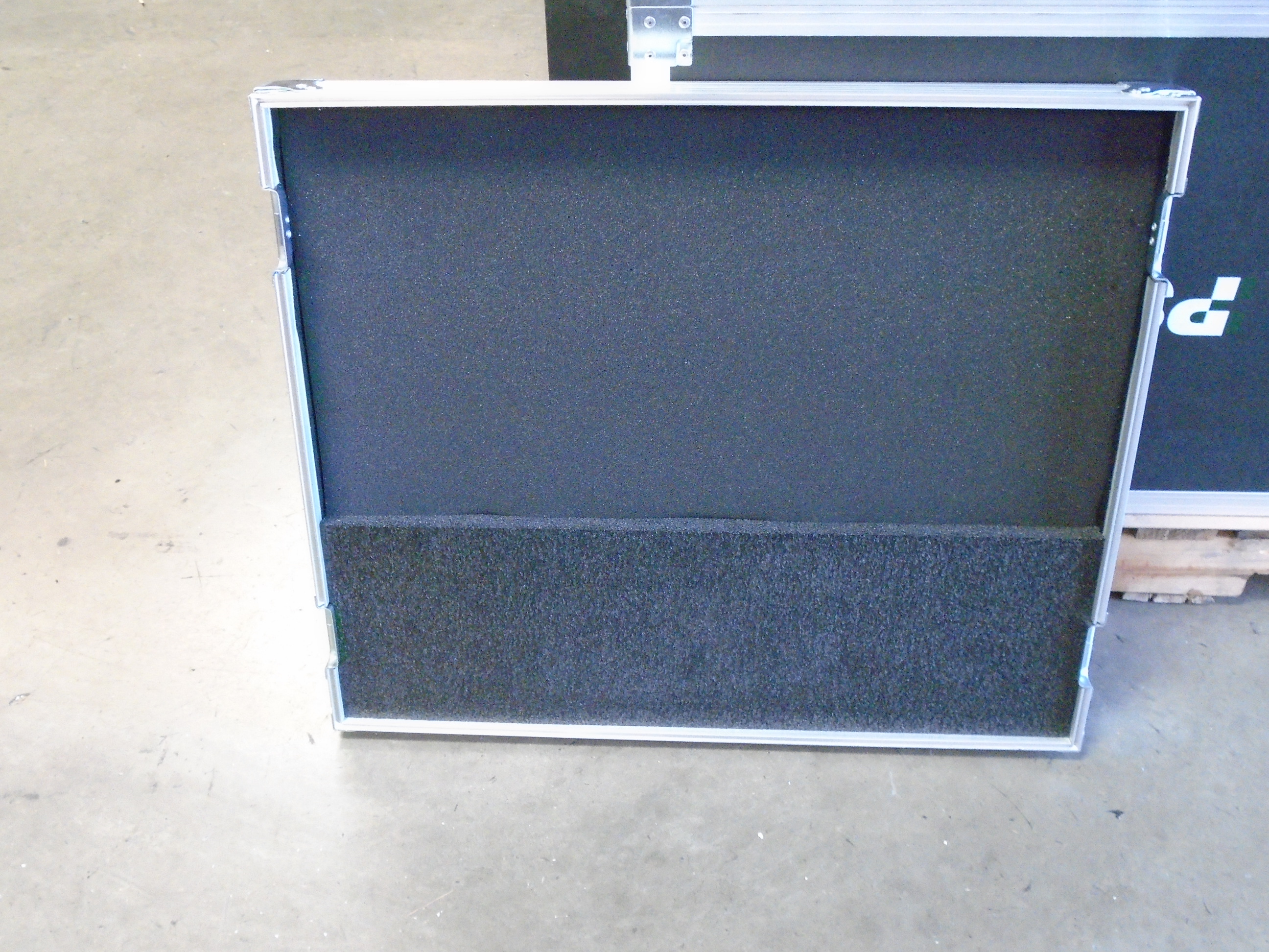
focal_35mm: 36
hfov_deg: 51.4
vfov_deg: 39.7
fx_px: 1320
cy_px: 476
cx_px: 634
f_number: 3.8
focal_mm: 6.4
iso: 800
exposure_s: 1/30
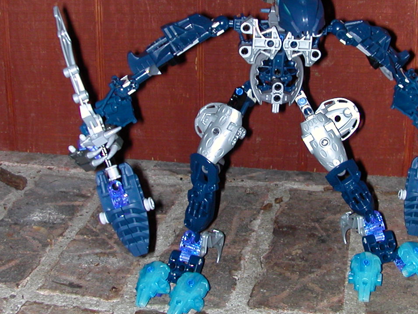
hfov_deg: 31.0
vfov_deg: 23.6
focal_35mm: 62
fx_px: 749
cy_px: 117
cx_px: 280
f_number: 2.7
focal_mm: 5.6
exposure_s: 1/59.9
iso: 100
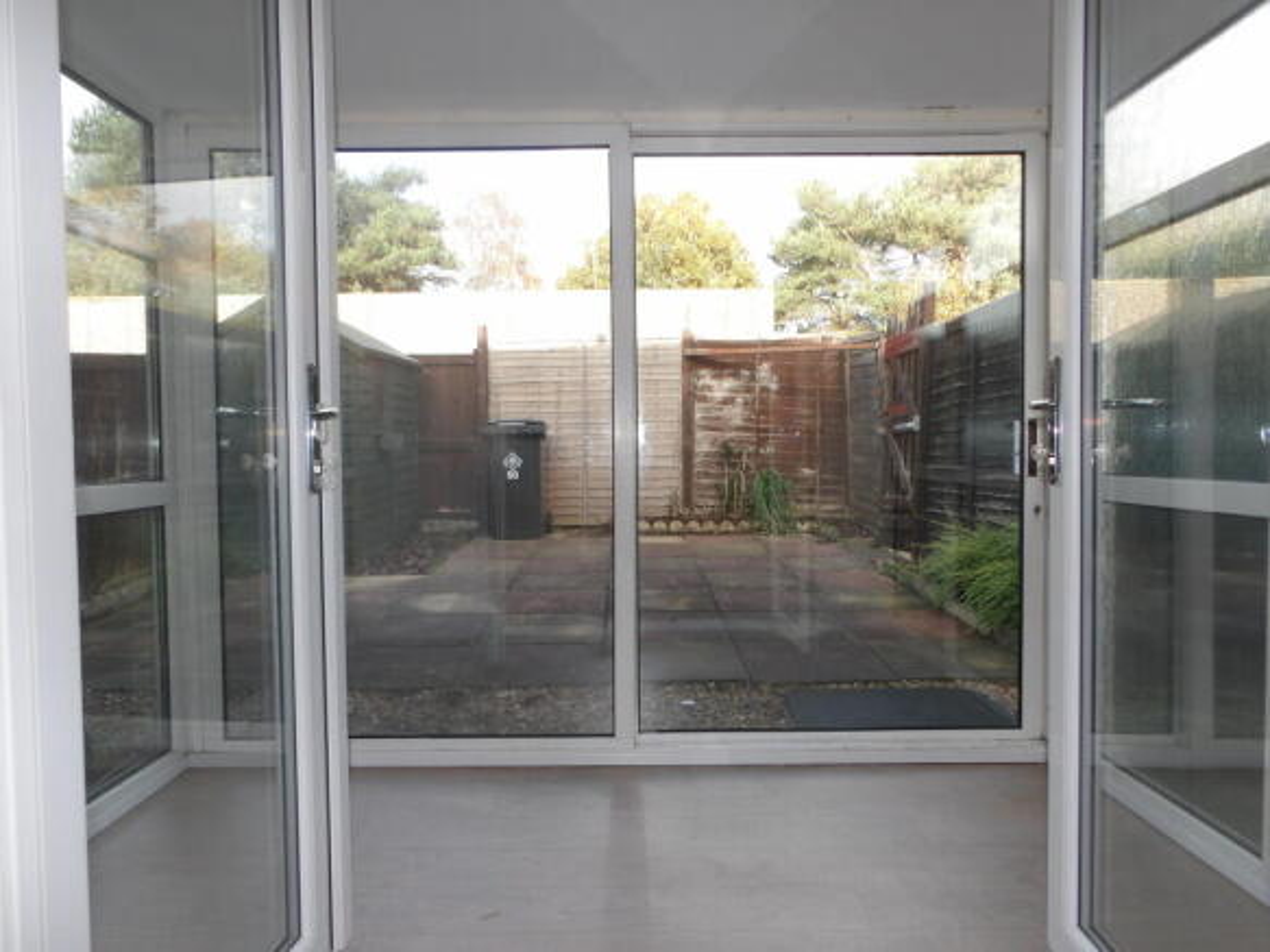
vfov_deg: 56.8
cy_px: 476
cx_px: 635
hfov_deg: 71.6
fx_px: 880
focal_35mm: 24
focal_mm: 4.3
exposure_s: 1/115
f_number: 4.1
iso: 100
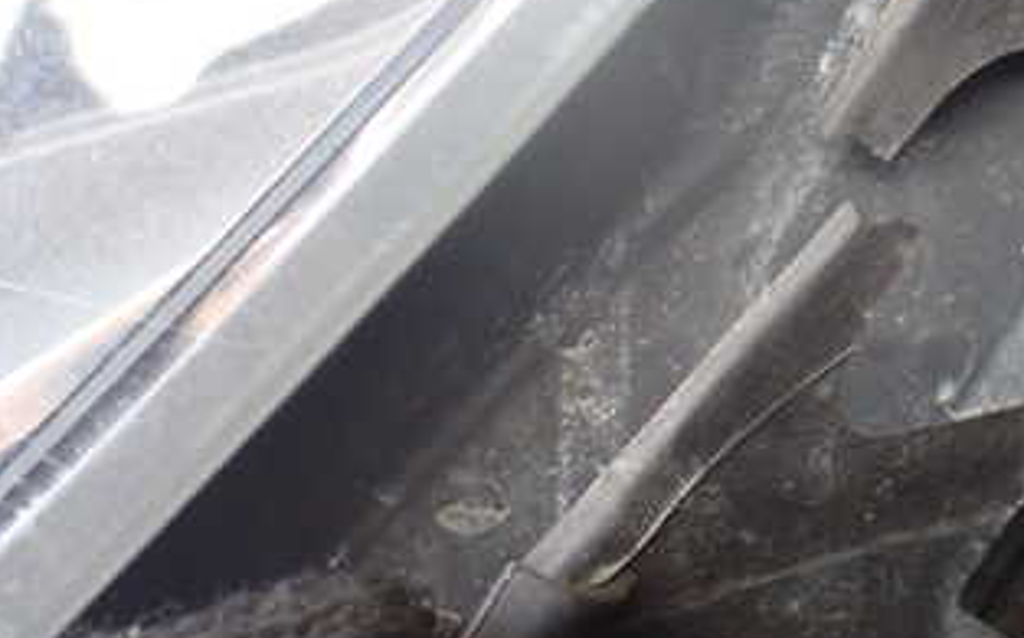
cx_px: 864
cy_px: 137
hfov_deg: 32.3
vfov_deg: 21.0
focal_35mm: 61
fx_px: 1701
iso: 800
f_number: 2.3
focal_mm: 5.4
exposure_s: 1/125
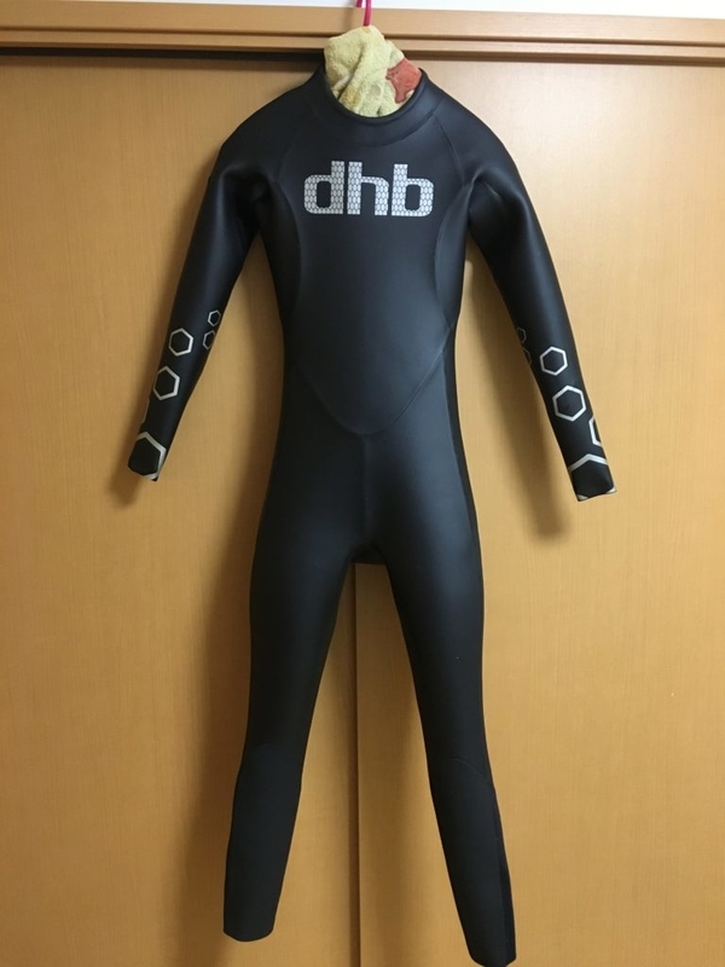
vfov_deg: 61.7
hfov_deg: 48.2
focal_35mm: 29
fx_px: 810
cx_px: 362
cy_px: 484
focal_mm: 4.15
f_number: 2.2
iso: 200
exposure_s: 1/30
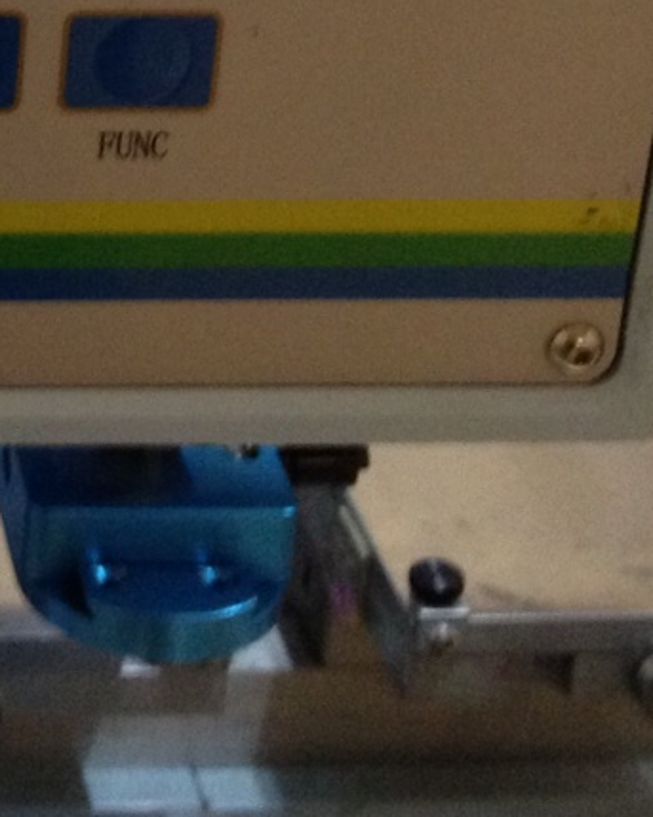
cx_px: -352
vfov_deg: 14.1
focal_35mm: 130
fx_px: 3142
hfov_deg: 11.3
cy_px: -303
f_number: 2.4
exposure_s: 1/20
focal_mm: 4.28
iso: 250
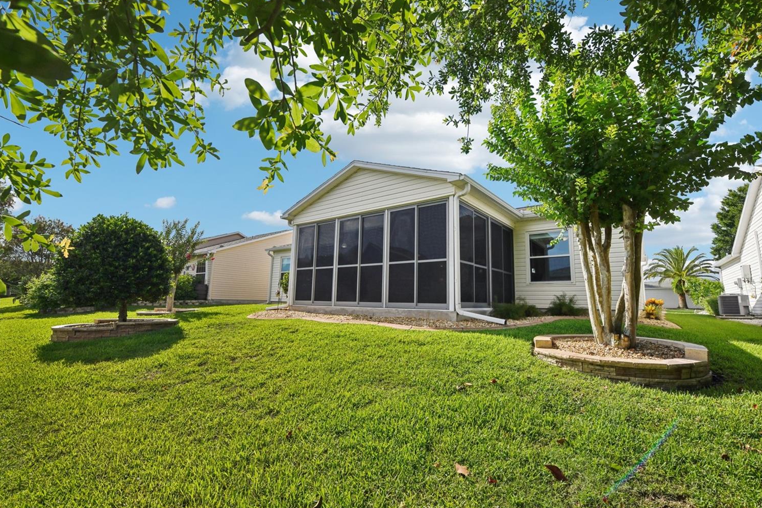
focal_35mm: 15
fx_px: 317
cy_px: 241
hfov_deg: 100.3
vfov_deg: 77.3
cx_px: 405
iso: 400
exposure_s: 1/1000
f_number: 8
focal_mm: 14
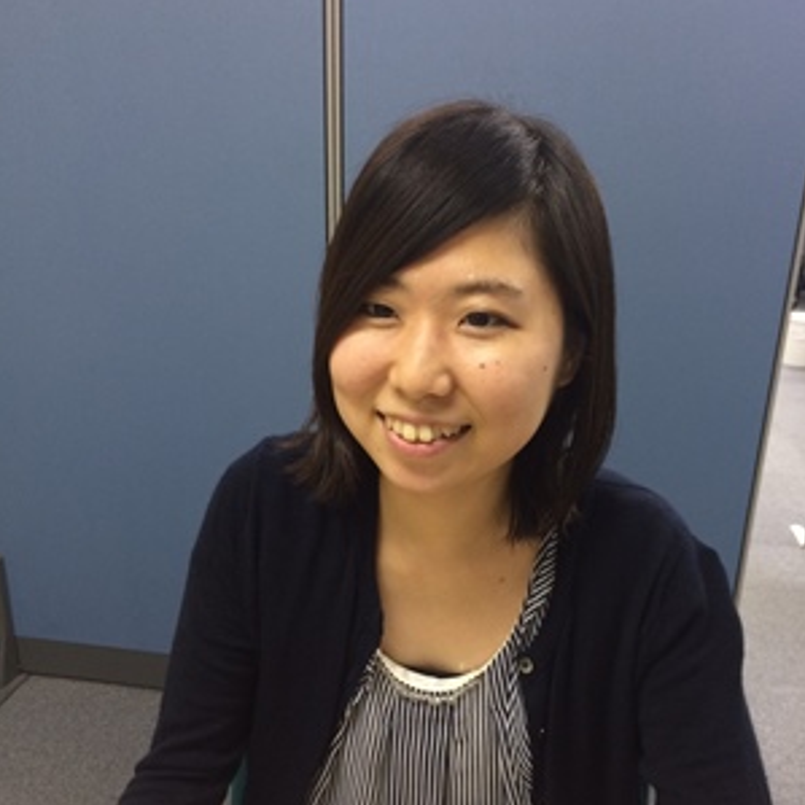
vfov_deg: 46.8
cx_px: 404
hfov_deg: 47.2
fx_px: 921
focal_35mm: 35
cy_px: 498
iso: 125
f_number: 2.2
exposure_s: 1/30
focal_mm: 4.15
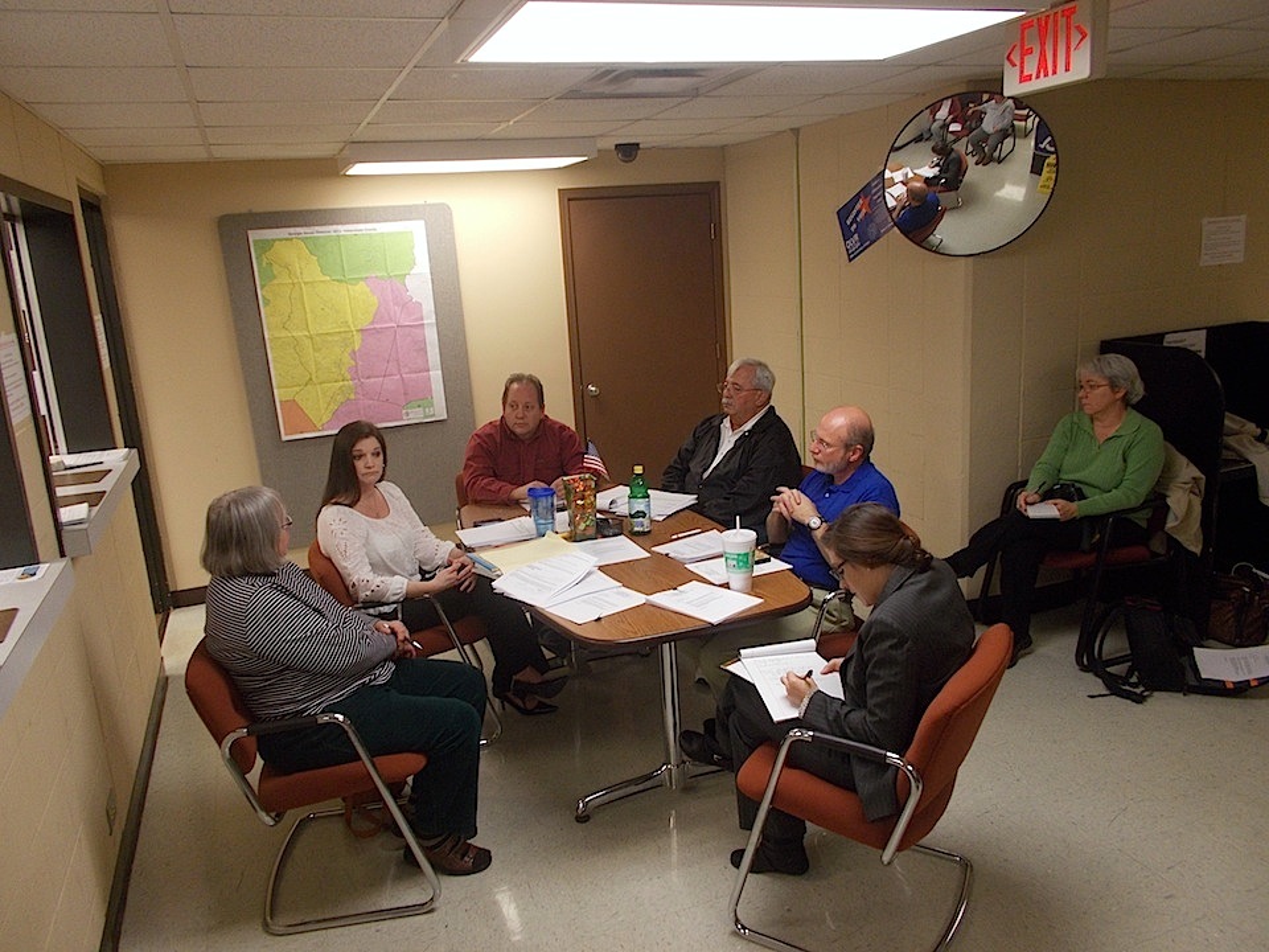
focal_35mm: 26
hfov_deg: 67.3
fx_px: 953
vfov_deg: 53.1
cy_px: 476
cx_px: 634
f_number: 3.2
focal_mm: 4.6
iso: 160
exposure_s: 1/25
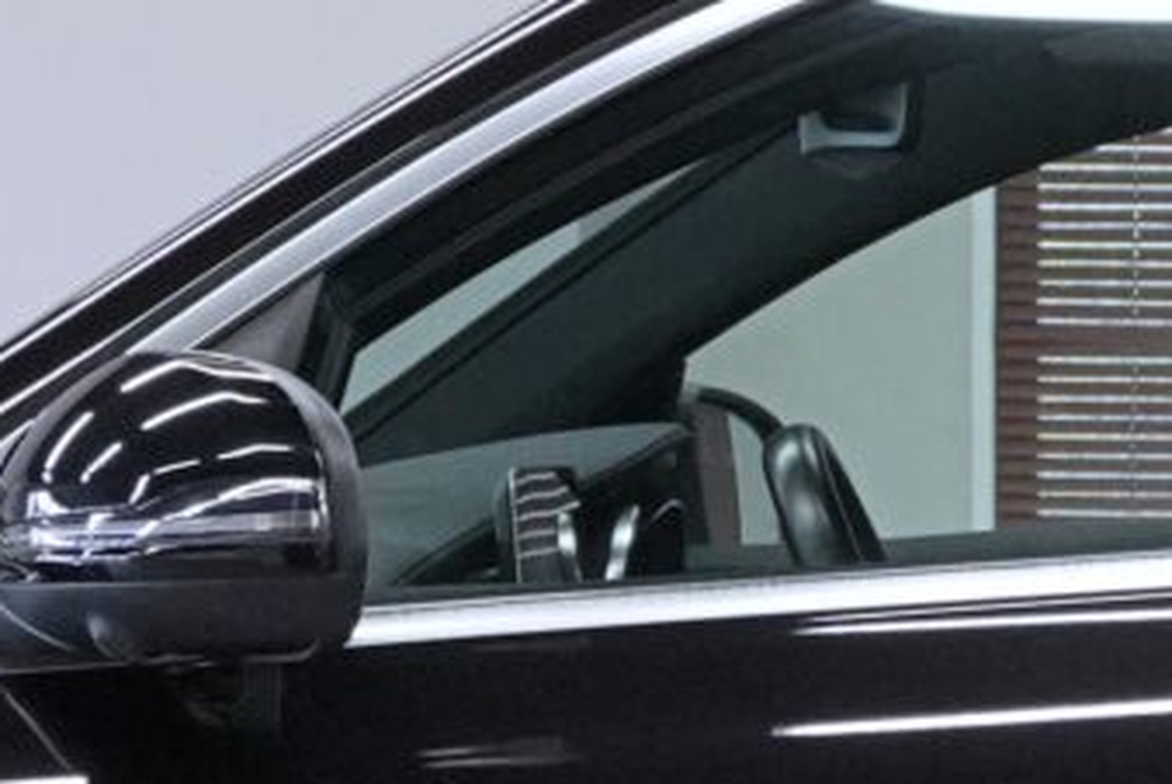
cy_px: 657
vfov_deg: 6.1
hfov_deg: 8.9
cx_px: 1453
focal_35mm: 227
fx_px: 7396
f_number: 4
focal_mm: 20
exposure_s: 1/160
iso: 1000
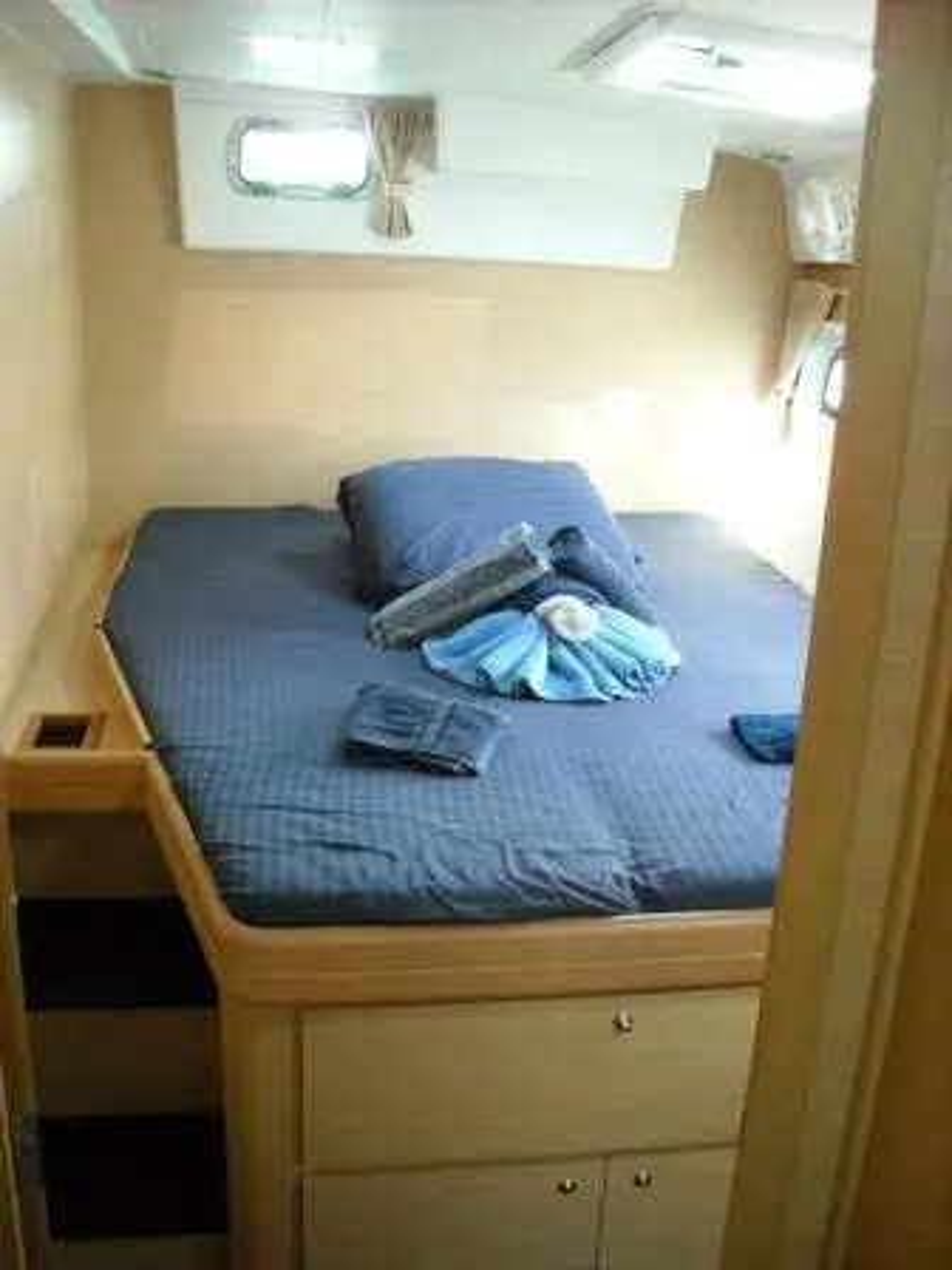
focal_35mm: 35
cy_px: 635
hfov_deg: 40.7
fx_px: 1283
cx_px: 476
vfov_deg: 52.6
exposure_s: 1/44
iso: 400
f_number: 2.8
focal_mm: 5.7
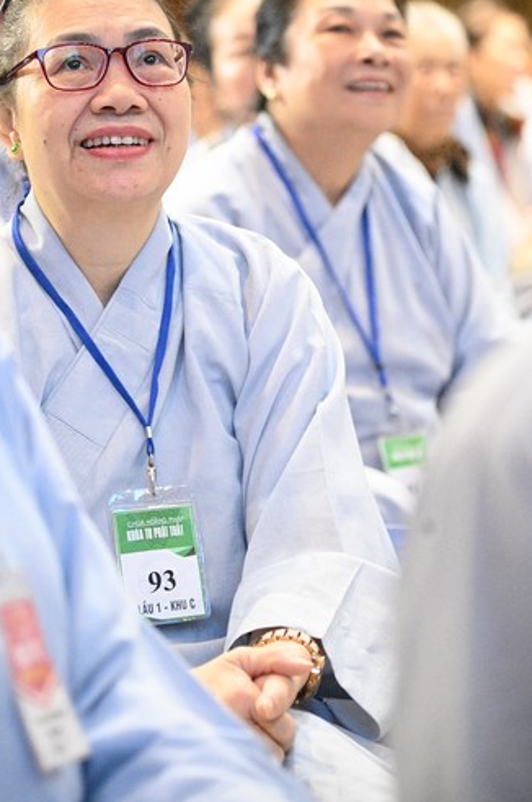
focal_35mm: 159
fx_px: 3534
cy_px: 286
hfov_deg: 8.6
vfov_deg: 12.9
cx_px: 193
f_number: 4
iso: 25600
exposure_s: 1/320
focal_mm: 120
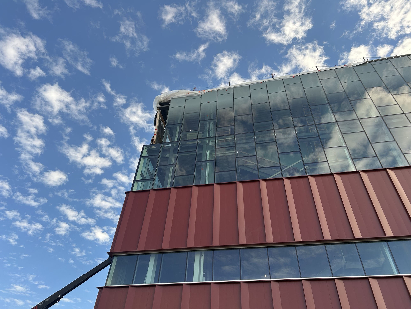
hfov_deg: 67.3
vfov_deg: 53.1
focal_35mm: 26
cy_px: 154
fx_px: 309
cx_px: 206
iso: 50
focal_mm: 5.7
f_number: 1.5
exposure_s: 1/1751
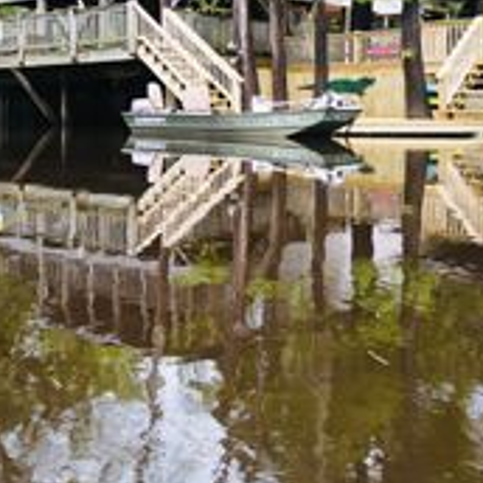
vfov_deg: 31.5
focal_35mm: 53
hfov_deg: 32.1
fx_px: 837
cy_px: 108
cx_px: 185
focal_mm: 4.5
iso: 100
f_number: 2.8
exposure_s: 1/90
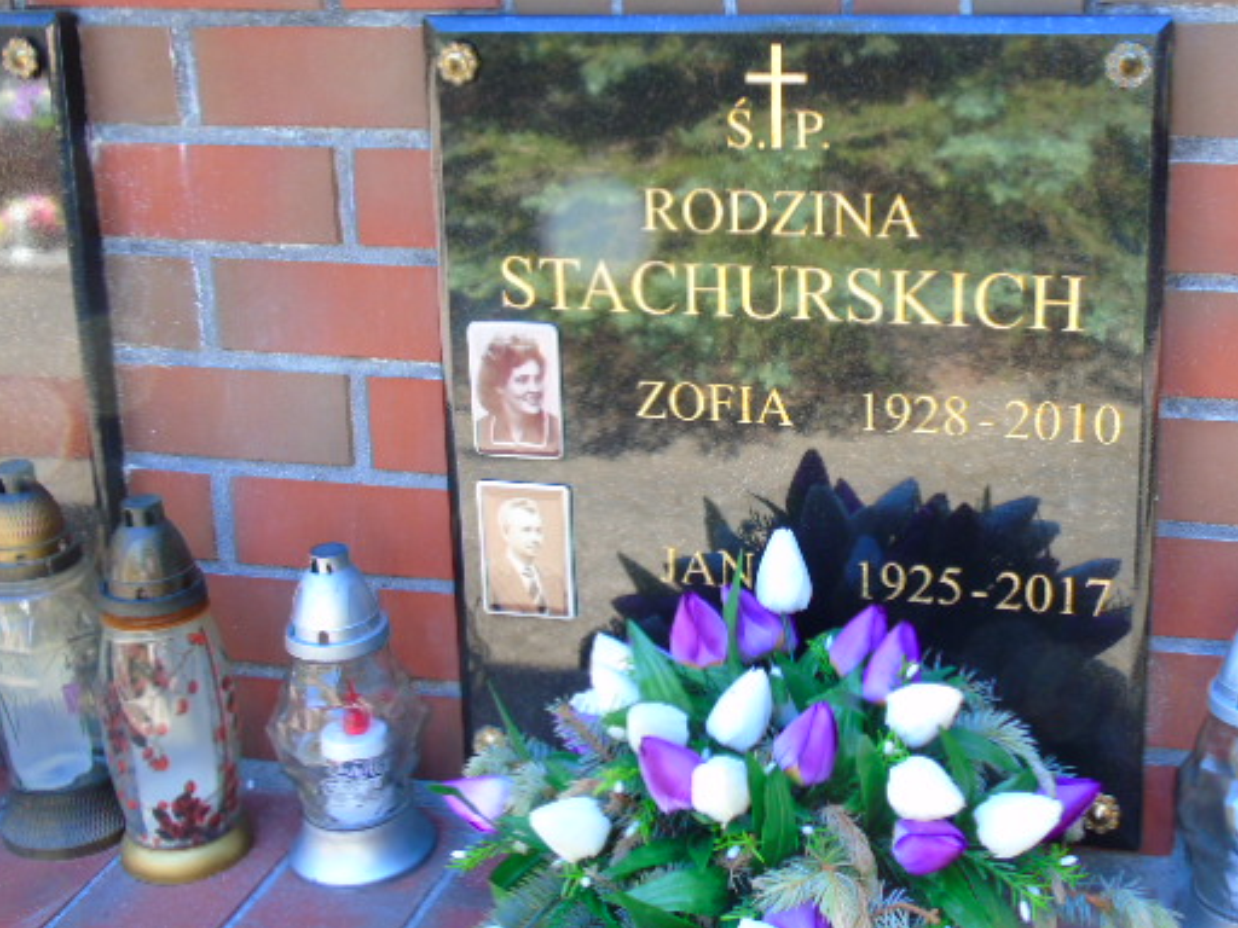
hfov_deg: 38.0
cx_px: 752
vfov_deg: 29.1
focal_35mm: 50
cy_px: 404
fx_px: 1788
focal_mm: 7.1
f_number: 3.9
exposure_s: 1/30
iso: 100
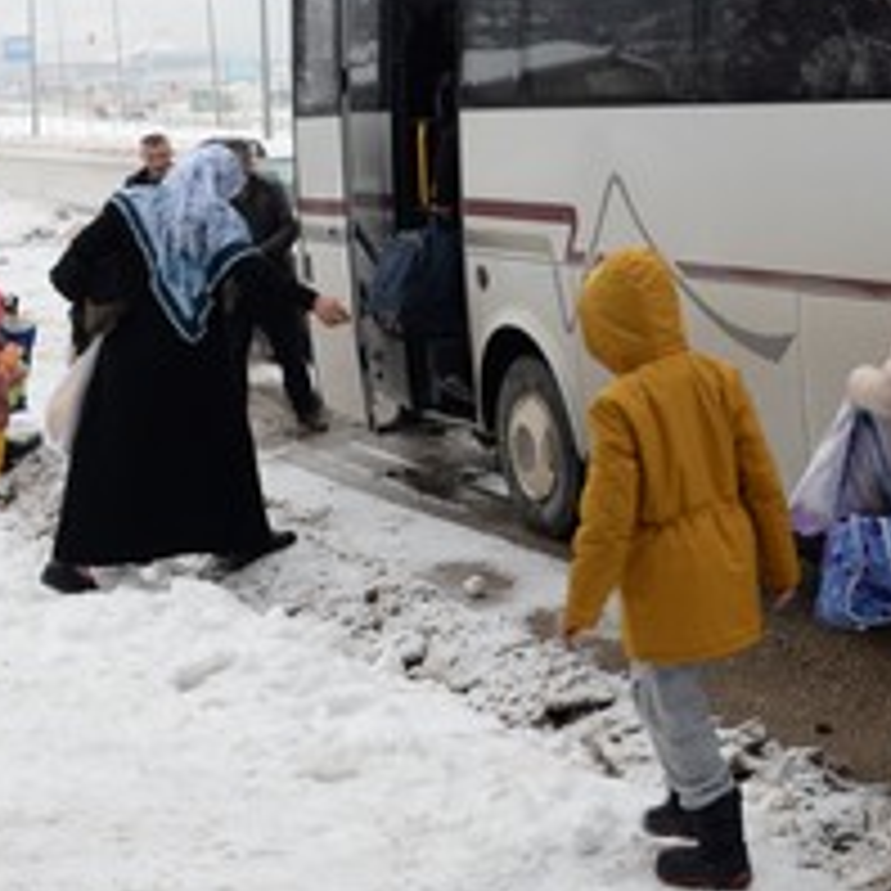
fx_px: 2009
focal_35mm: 69
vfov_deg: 24.7
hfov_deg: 23.7
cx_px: 940
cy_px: 220
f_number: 4
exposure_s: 1/60
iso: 100
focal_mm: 24
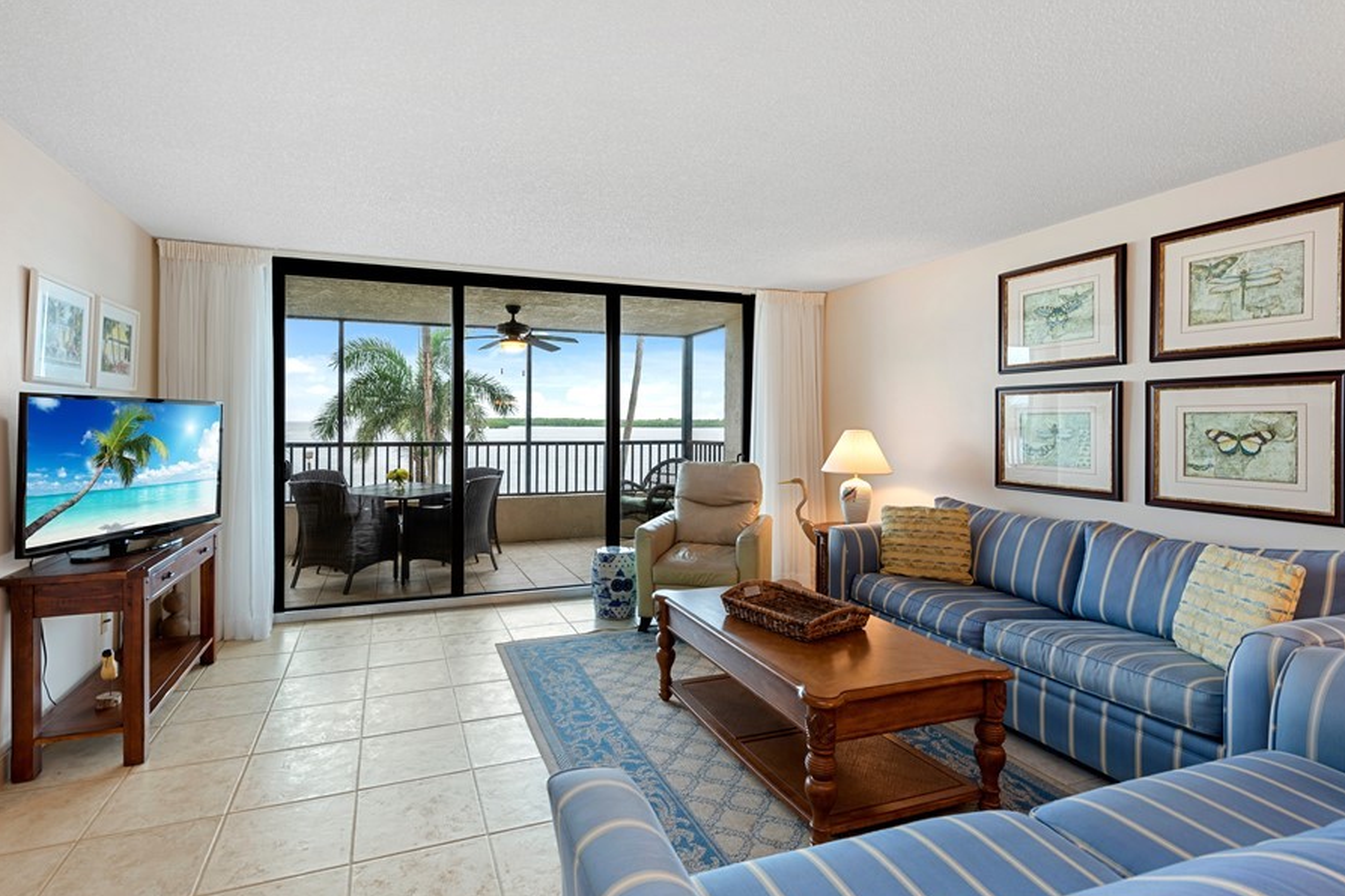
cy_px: 421
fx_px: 635
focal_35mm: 17
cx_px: 619
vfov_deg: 70.4
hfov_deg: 93.1
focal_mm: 14
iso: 100
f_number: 9
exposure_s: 1/1.67
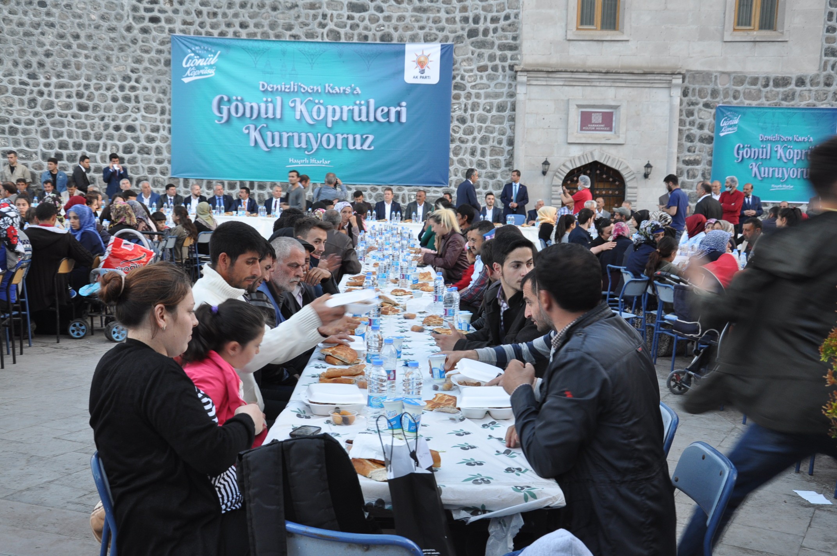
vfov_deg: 31.8
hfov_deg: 46.4
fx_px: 975
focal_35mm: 42
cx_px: 418
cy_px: 278
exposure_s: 1/30
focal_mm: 28
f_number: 5.6
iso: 360
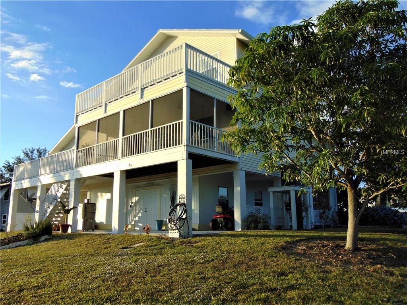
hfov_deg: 60.0
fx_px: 353
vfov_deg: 46.8
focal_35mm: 30
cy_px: 152
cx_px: 204
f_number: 3.1
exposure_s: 1/500
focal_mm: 5.4
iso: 80
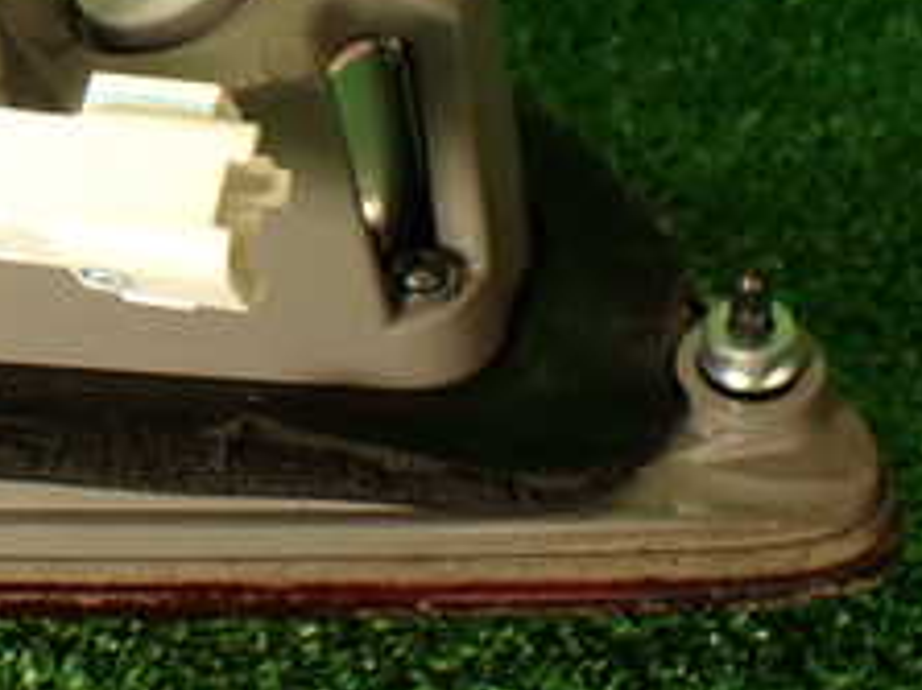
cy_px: 107
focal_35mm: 86
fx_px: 2289
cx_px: -198
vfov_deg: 17.0
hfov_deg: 21.1
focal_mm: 5.79
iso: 125
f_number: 2.4
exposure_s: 1/60
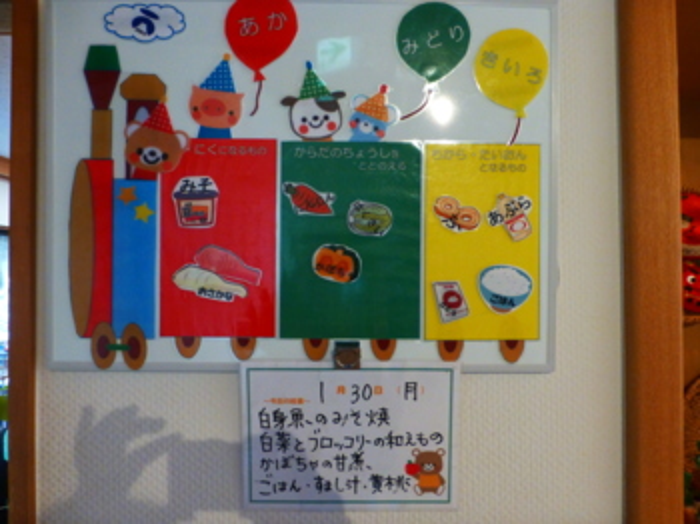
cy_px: 262
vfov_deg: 56.8
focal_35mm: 24
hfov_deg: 71.6
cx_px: 350
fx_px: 485
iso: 400
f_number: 3.3
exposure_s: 1/30
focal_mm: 4.3
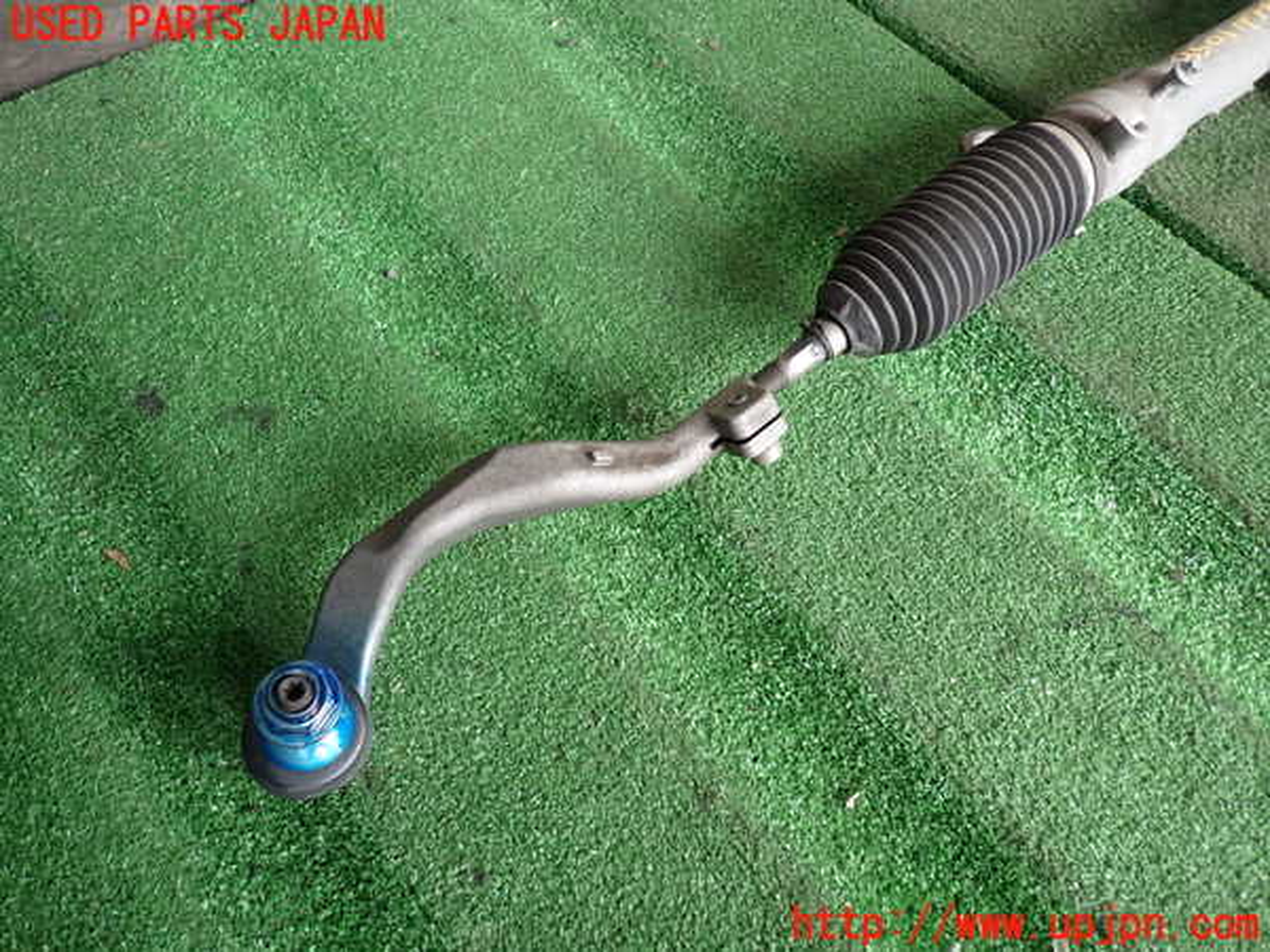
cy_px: 476
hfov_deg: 69.4
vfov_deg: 54.9
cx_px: 635
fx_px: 917
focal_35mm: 25
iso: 125
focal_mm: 4.5
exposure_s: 1/60
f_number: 2
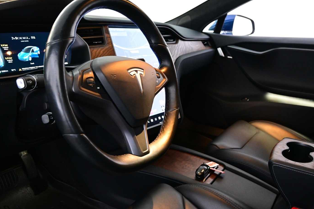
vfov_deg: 38.6
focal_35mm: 34
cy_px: 99
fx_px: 299
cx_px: 167
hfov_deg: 55.4
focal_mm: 19.5
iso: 3200
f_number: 3.8
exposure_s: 1/30
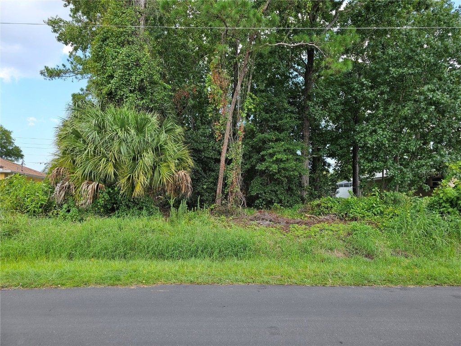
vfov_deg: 58.9
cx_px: 230
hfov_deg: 73.9
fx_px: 306
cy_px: 173
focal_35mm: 23
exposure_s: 1/191
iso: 10
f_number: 1.7
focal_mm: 6.3
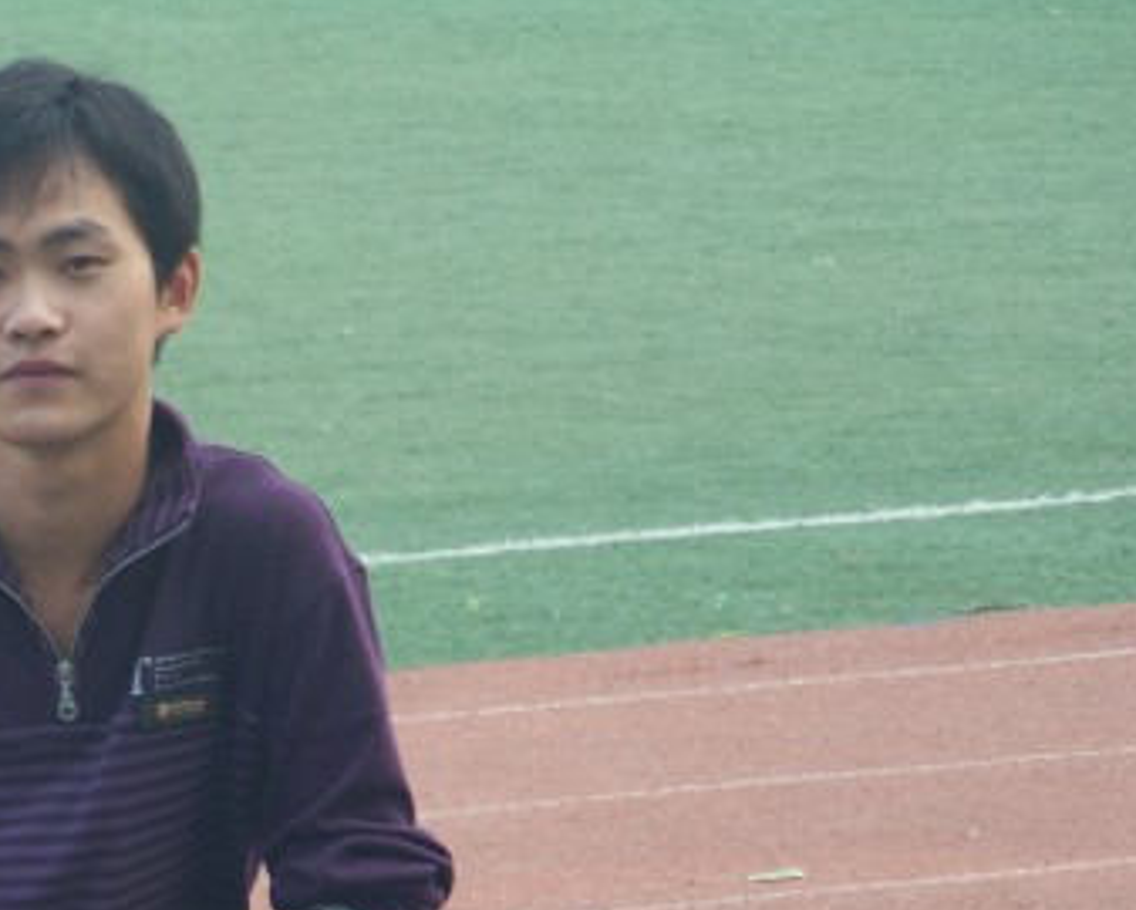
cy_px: 831
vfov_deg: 2.3
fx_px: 22640
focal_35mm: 673
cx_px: 179
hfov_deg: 2.9
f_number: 4.5
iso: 64
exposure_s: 1/100
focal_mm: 57.7
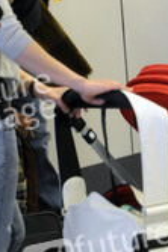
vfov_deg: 12.2
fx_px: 1178
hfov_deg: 8.1
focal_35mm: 168
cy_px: 35
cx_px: 144
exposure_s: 1/100
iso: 2500
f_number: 5
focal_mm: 70
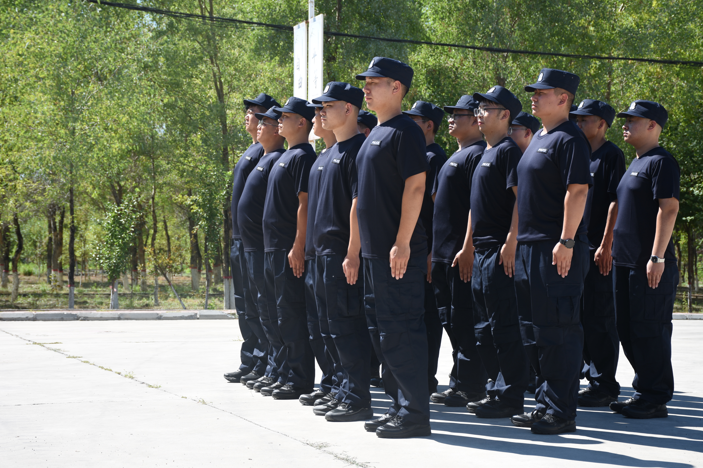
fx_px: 1543
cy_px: 237
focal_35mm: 79
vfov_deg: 17.3
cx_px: 355
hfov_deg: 25.7
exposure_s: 1/250
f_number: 8
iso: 100
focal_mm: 52
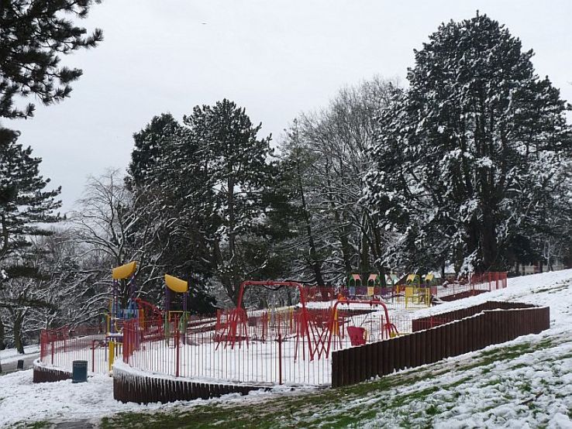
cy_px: 214
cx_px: 286
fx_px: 645
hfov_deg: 47.8
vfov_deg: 36.8
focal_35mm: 39
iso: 100
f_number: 4.5
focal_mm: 6.9
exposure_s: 1/250
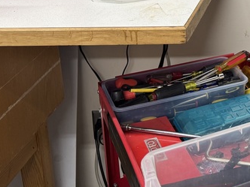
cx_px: 344
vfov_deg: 18.9
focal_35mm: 74
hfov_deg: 22.8
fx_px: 534
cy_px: -34
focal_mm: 6.76
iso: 125
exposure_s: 1/60
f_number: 1.78
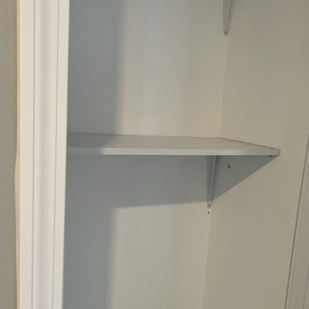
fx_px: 444
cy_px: 186
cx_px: 194
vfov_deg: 38.2
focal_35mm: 44
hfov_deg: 38.1
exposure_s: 1/60
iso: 125
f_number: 1.5
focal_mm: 5.7
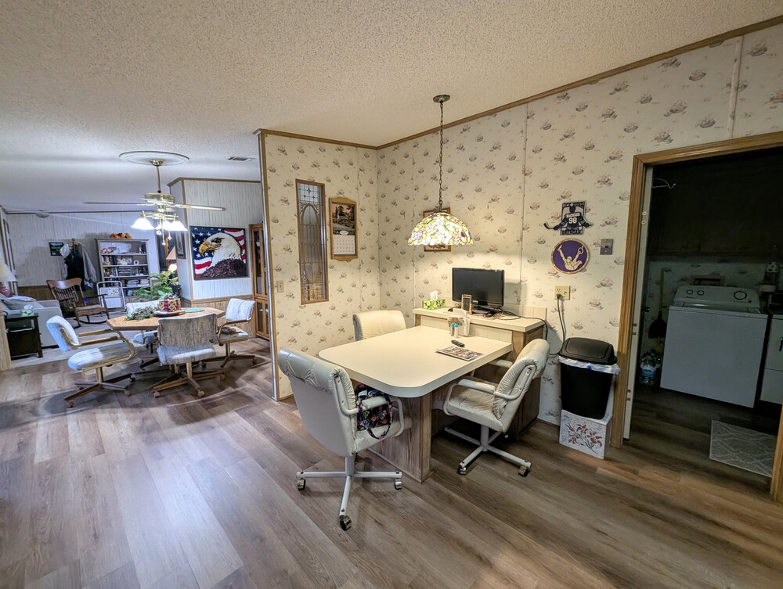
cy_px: 294
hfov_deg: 106.1
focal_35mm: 13
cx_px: 392
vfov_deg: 90.1
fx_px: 294
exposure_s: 1/60
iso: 189
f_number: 2.2
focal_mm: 1.95
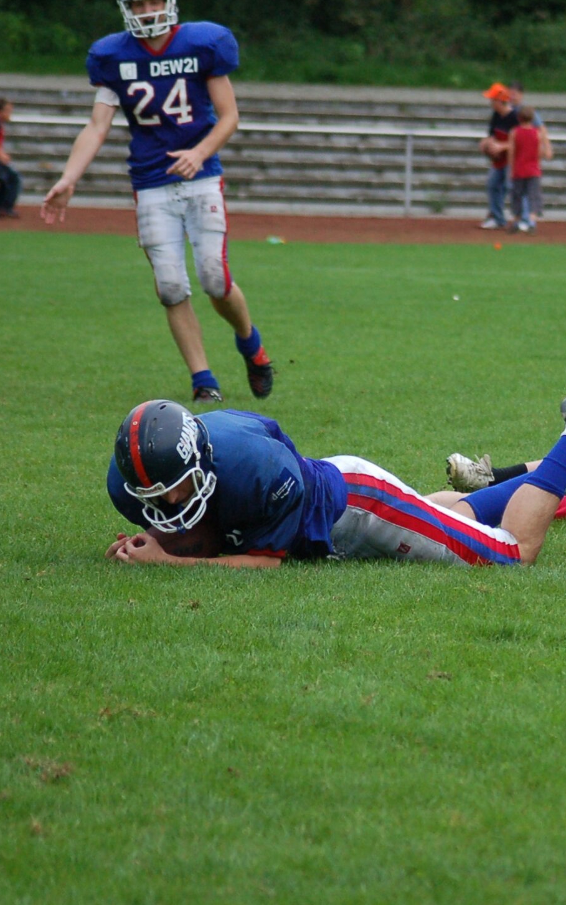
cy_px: 452
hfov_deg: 5.2
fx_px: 6268
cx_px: 572
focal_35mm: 254
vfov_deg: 8.3
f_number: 4.2
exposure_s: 1/500
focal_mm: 110
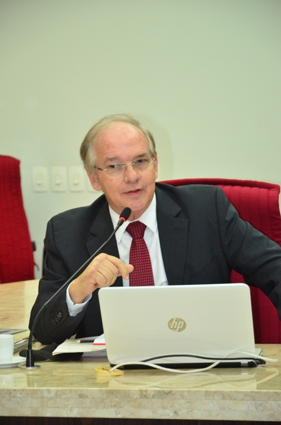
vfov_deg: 13.1
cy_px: 212
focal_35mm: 158
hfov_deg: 8.7
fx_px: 1852
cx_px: 140
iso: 1600
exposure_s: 1/40
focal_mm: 105
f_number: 5.6
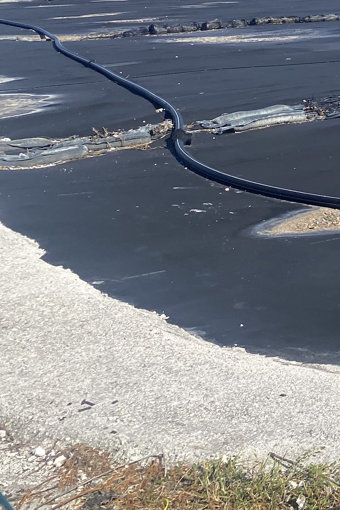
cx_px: 706
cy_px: -15
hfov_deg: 14.5
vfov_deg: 25.2
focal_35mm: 76
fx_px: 1077
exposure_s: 1/2688
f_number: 1.8
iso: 32
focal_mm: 4.25
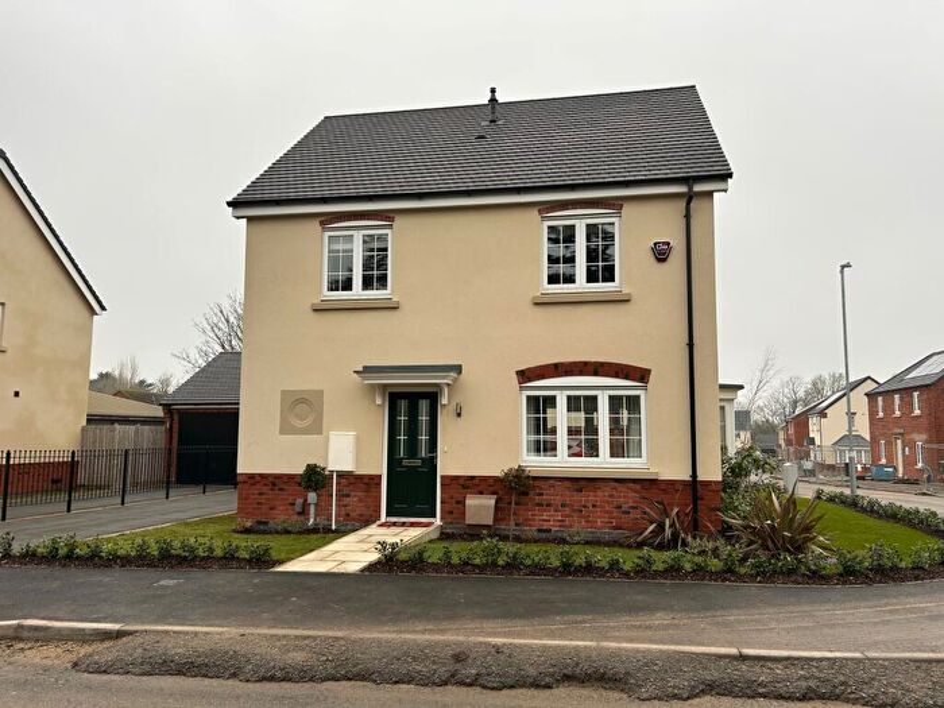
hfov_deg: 67.3
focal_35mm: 26
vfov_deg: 53.1
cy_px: 354
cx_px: 472
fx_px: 709
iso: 40
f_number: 1.5
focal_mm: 5.7
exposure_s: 1/207
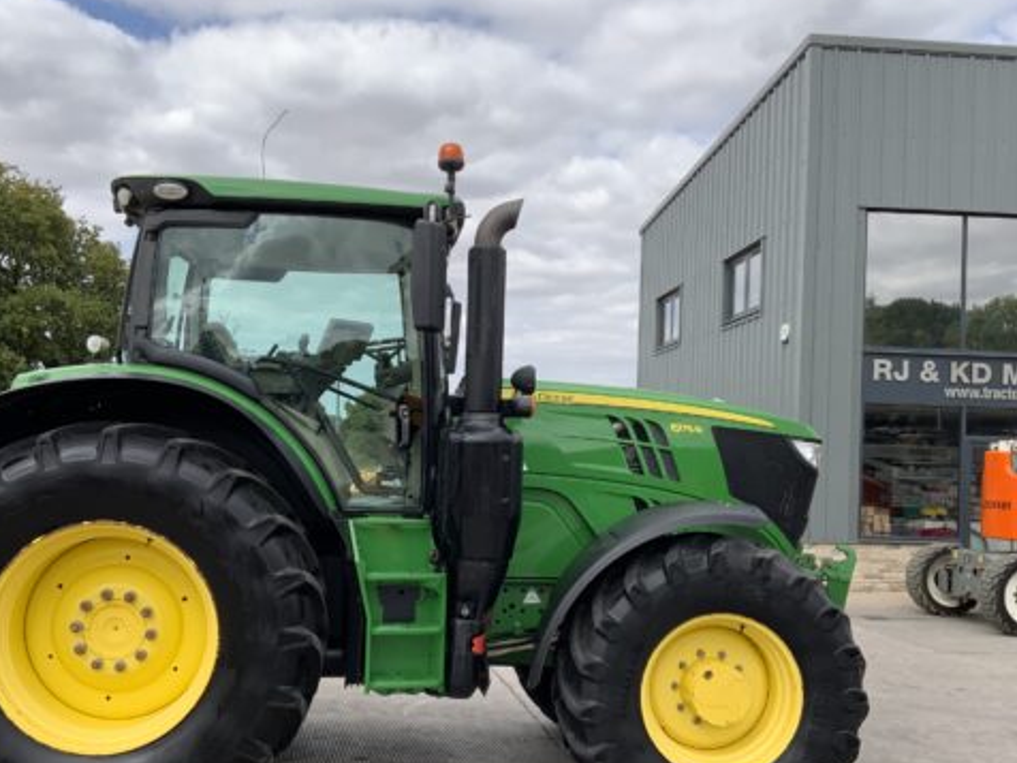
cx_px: 472
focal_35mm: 39
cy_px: 447
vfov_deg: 36.7
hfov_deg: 47.8
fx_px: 1146
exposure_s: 1/898
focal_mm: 3
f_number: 1.8
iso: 16
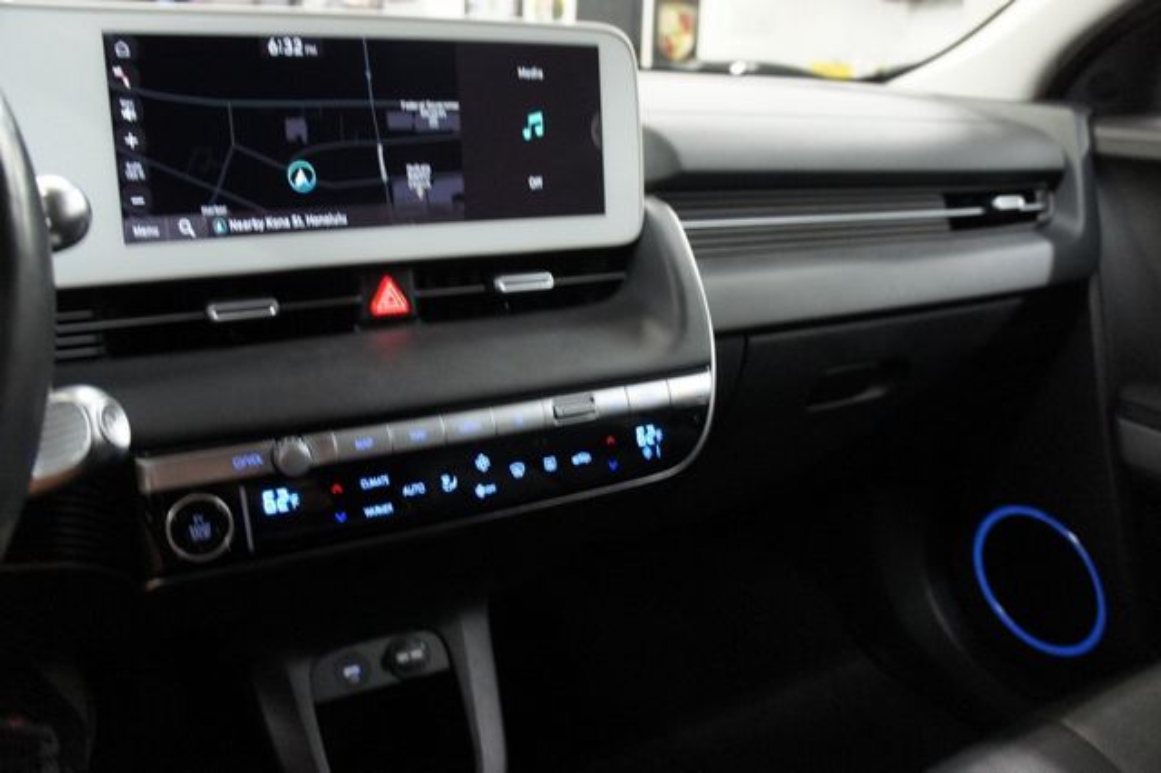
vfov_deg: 47.9
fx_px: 870
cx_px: 580
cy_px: 386
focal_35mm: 27
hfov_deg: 67.4
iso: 1600
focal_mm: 18
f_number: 3.5
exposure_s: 1/30
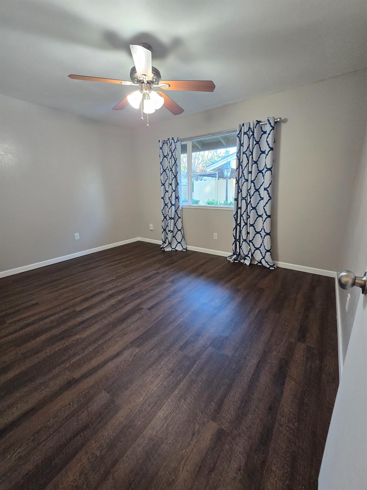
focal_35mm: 13
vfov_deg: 106.2
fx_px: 184
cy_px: 245
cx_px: 184
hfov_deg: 89.9
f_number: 2.2
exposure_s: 1/60
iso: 320
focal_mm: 2.2
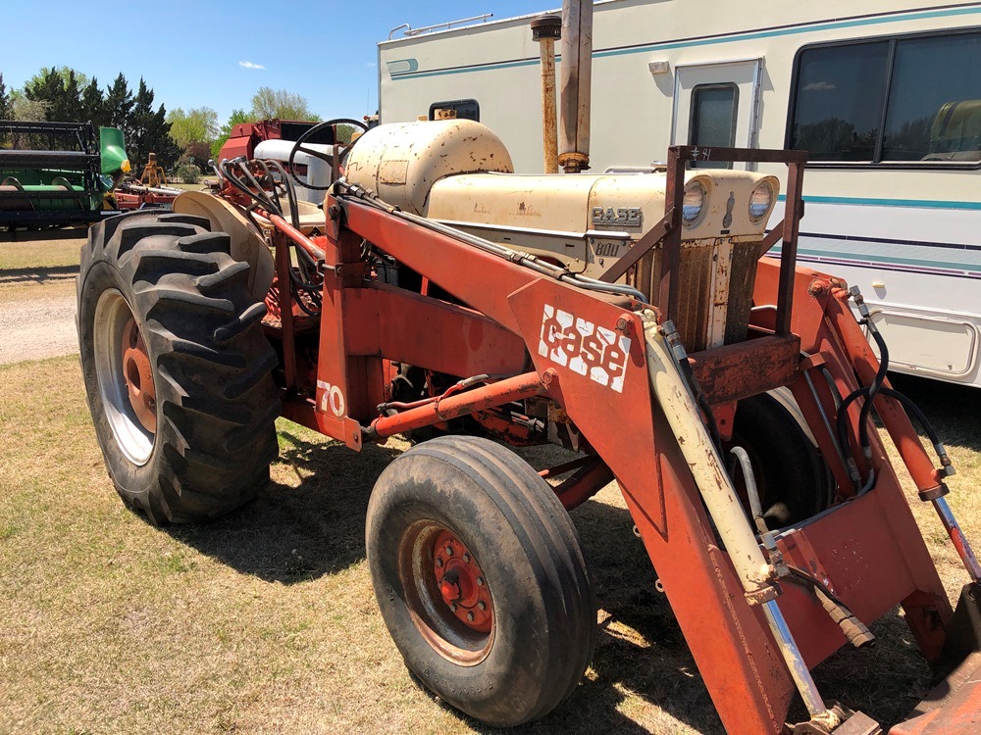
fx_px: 794
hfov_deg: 63.4
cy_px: 368
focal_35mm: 28
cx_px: 490
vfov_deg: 49.7
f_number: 1.8
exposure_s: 1/1499
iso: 20
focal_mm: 4
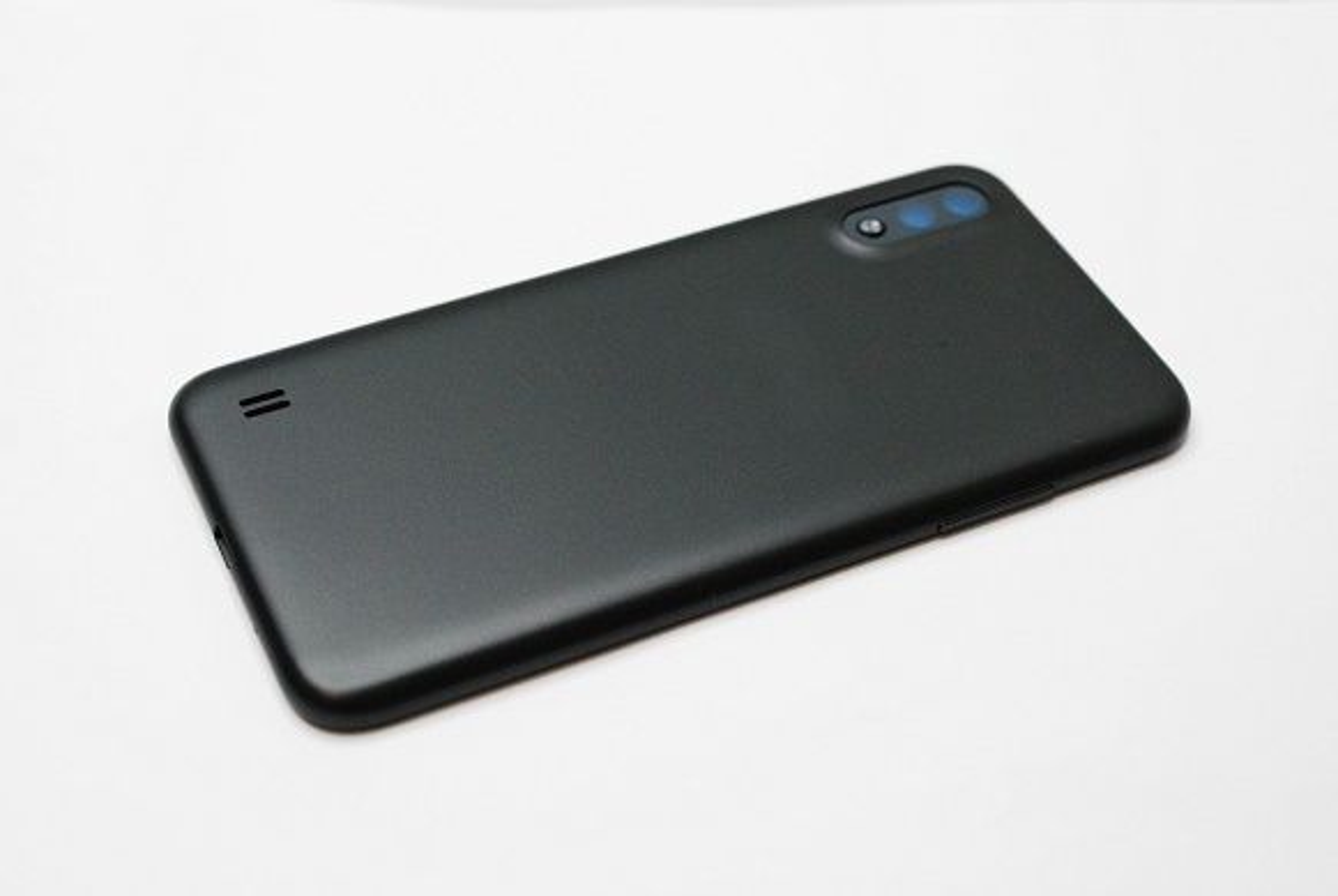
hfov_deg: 37.8
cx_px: 669
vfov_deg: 25.8
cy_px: 448
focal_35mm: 52
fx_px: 1954
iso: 1600
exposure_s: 1/320
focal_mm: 35
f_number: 5.6
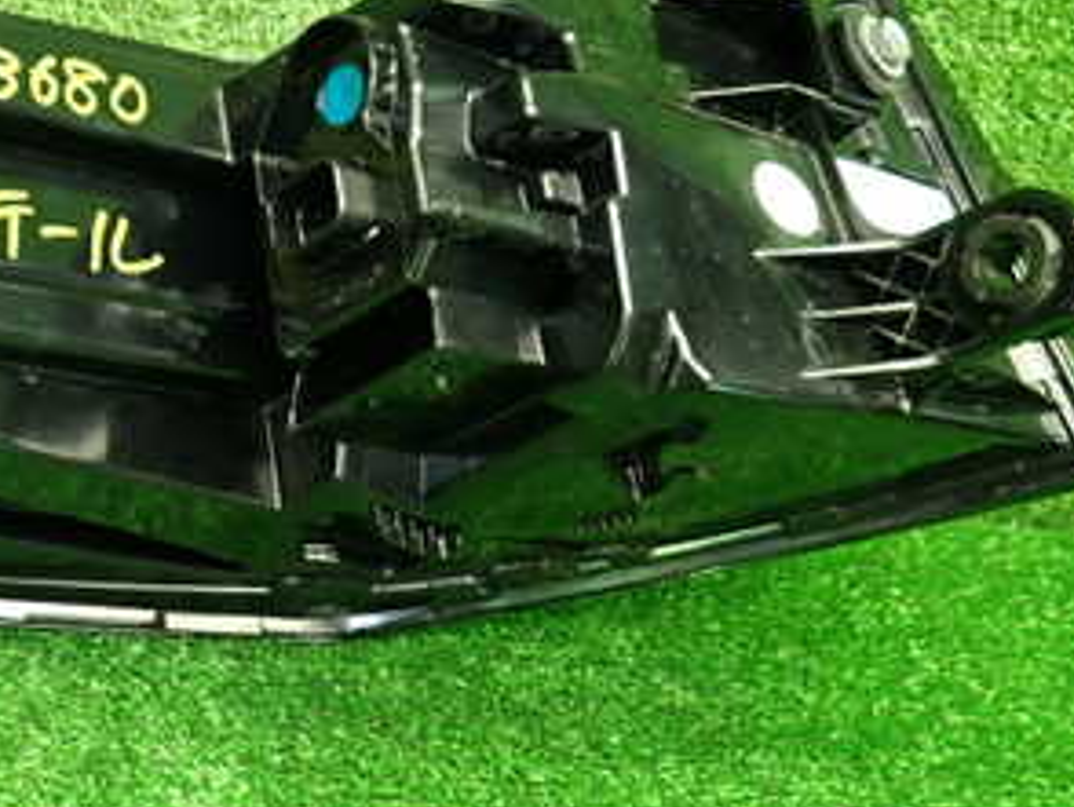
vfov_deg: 28.6
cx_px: 237
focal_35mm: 51
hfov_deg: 36.4
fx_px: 1584
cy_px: 340
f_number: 2
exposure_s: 1/30
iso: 320
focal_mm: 4.5
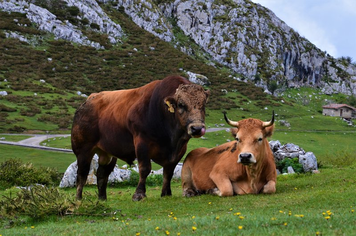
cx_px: 178
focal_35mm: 158
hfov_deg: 13.1
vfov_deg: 8.7
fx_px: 1554
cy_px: 118
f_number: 11
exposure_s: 1/400
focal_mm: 105
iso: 400
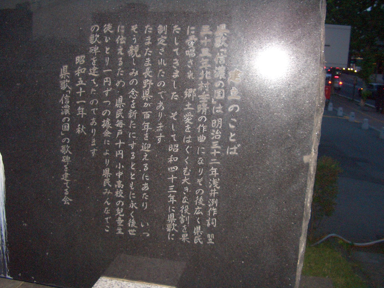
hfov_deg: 52.6
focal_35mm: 35
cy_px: 144
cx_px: 192
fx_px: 388
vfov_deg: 40.7
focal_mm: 5.8
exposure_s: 1/60
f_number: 2.6
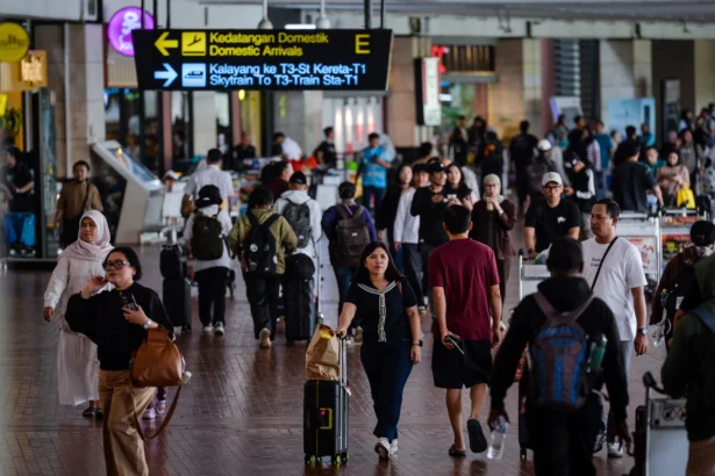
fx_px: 3972
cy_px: 238
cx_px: 358
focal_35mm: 200
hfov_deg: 10.3
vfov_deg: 6.9
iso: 800
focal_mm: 200
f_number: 3.5
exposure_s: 1/400
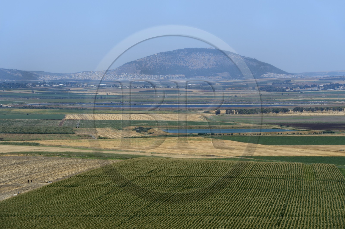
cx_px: 172
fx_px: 1676
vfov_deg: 7.8
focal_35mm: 175
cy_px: 114
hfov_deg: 11.8
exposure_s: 1/250
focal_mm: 175
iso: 100
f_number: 11
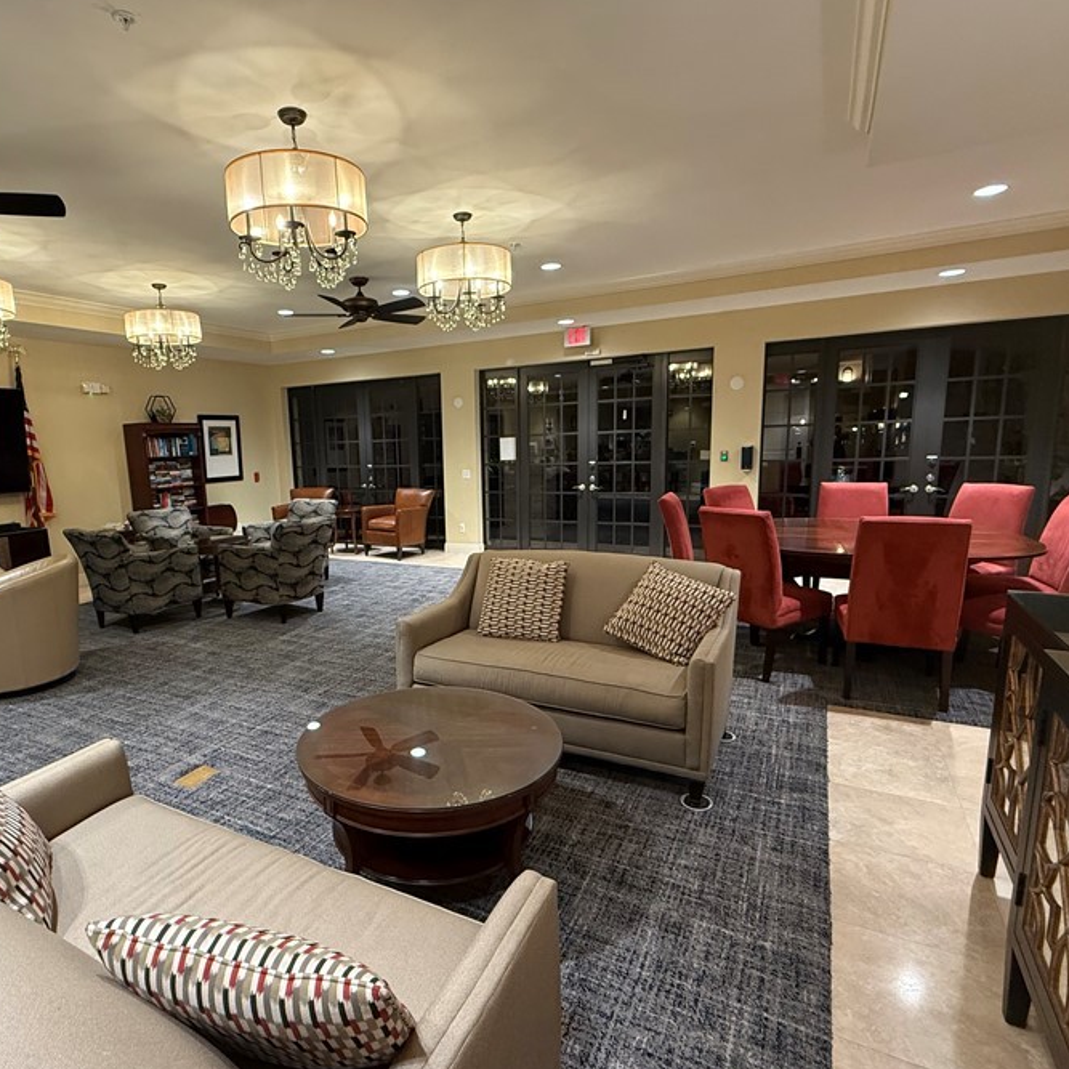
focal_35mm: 19
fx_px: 664
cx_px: 438
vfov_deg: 77.7
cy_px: 553
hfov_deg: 77.0
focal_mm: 2.22
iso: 500
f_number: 2.2
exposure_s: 1/60
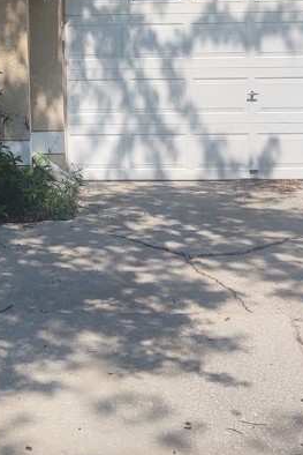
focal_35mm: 73
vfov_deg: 26.5
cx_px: 6
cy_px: 22
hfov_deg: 18.2
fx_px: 921
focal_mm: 4.75
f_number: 1.7
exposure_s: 1/5092
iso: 100
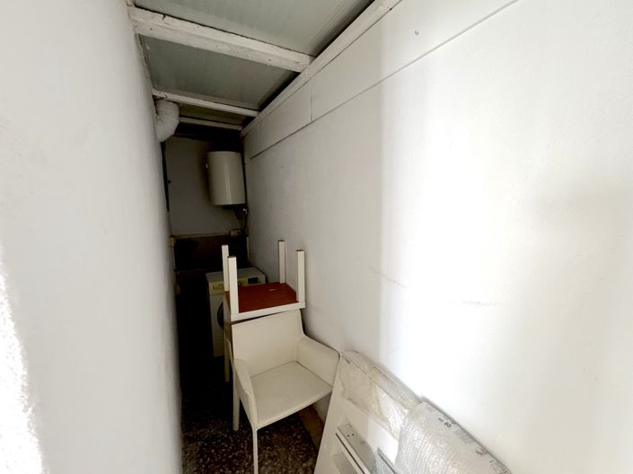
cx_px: 316
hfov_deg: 102.1
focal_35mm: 14
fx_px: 256
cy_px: 237
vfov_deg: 85.6
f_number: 2.2
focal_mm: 2.22
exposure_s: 1/50
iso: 200
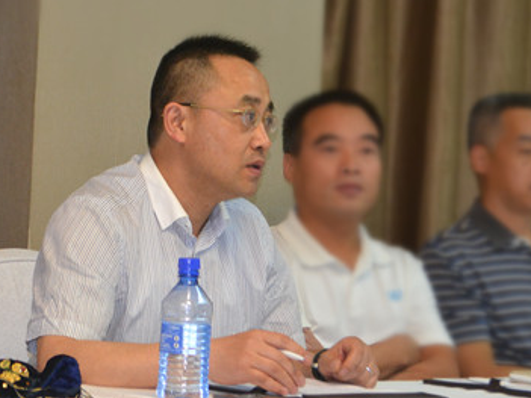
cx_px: 233
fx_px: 1058
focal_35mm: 69
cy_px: 198
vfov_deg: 21.3
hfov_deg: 28.1
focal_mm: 42
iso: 1250
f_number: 5.3
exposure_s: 1/60
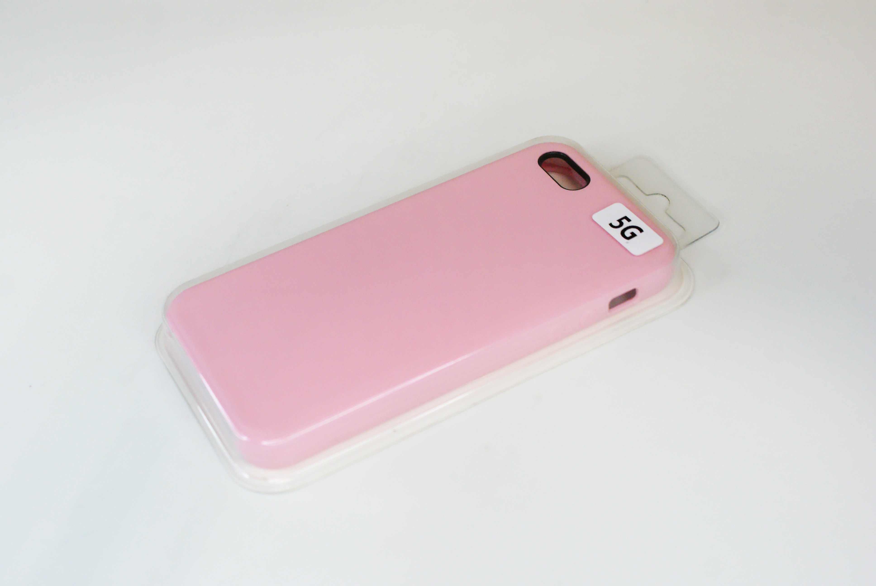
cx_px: 438
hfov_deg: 37.8
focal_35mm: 52
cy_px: 293
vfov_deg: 25.8
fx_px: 1279
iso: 1600
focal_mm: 35
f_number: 5.6
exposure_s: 1/160
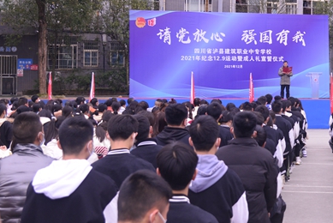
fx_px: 472
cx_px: 266
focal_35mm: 51
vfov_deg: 26.4
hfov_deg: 37.5
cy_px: 80
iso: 1250
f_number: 4.5
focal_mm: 31
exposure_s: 1/200
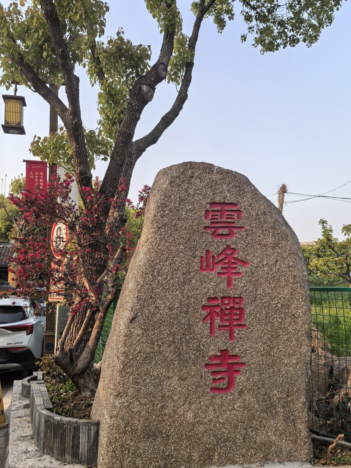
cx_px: 176
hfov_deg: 45.4
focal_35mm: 31
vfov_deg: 58.4
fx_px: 419
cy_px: 234
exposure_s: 1/909
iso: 50
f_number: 2
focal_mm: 5.75
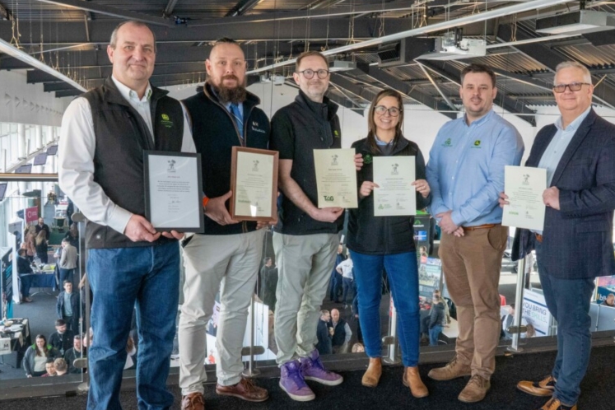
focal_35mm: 40
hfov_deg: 48.1
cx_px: 377
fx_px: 683
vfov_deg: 33.4
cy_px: 209
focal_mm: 29
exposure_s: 1/30
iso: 8000
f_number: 18
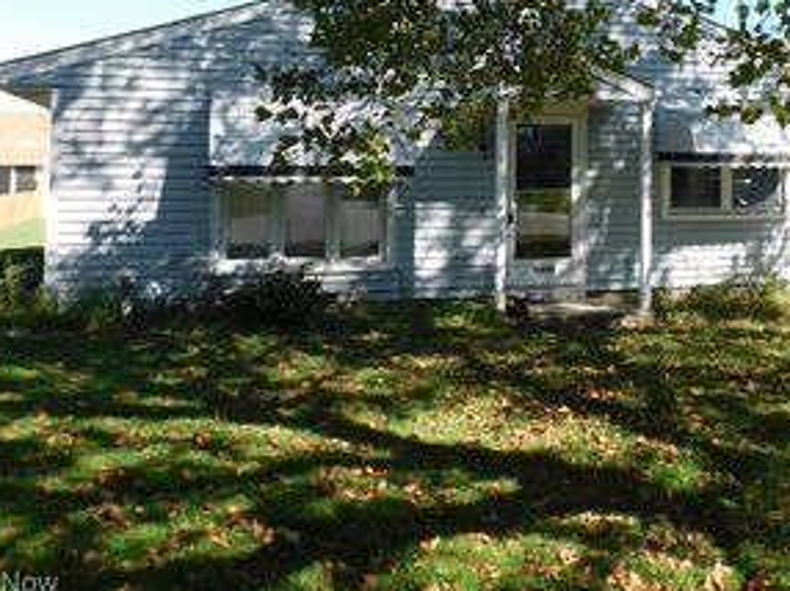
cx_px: 616
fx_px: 958
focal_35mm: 42
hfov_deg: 43.0
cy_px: 95
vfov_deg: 33.1
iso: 125
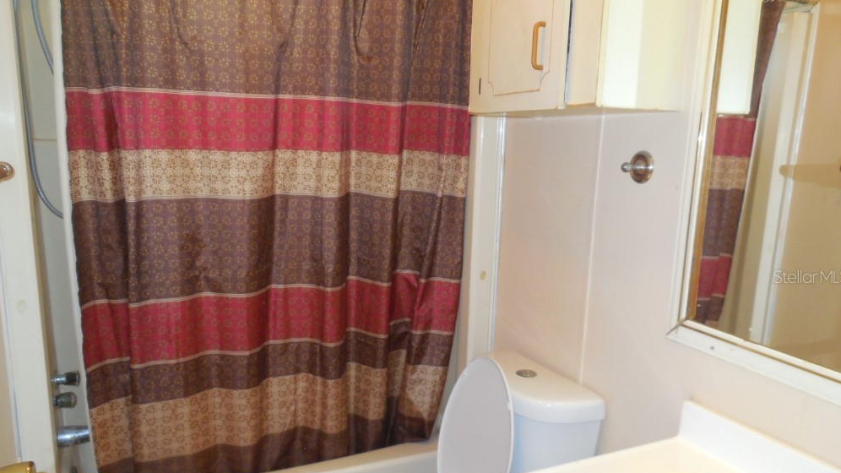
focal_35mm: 28
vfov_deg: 41.3
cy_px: 276
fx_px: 624
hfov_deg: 67.9
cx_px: 420
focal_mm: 4.5
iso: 200
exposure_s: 1/25
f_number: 3.1
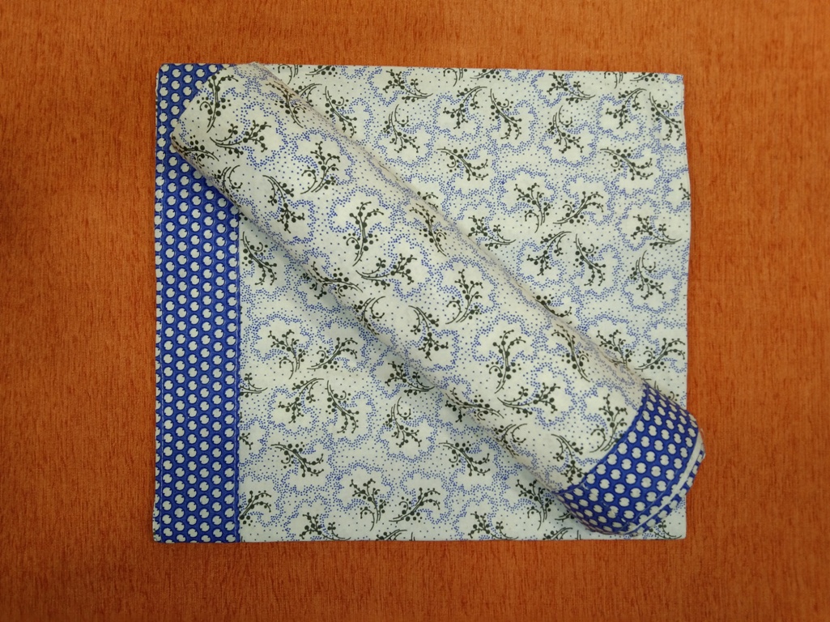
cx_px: 415
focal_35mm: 31
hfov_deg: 58.4
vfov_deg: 45.4
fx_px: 743
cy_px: 311
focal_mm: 3.69
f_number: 2.2
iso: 208
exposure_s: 1/50
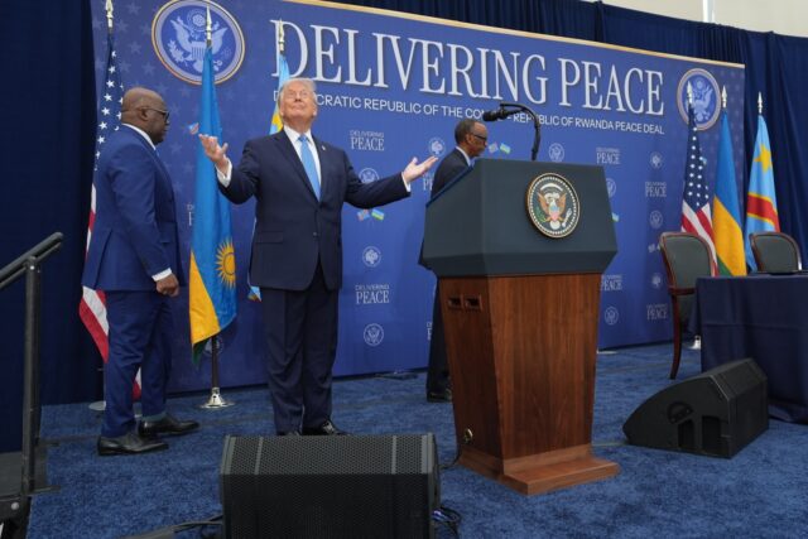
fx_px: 673
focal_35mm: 30
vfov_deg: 43.6
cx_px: 404
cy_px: 270
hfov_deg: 61.9
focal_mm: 30
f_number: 2.8
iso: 800
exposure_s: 1/500
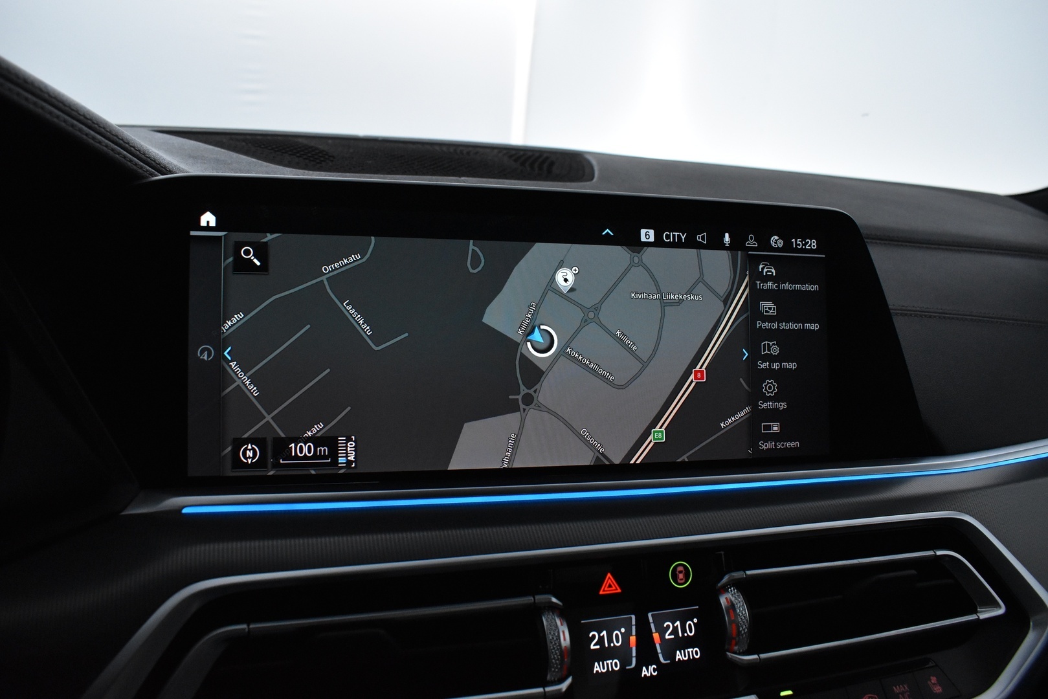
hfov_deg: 67.4
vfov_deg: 47.9
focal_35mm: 27
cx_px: 524
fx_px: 786
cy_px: 350
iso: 3200
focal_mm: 18
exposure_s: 1/125
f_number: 5.6
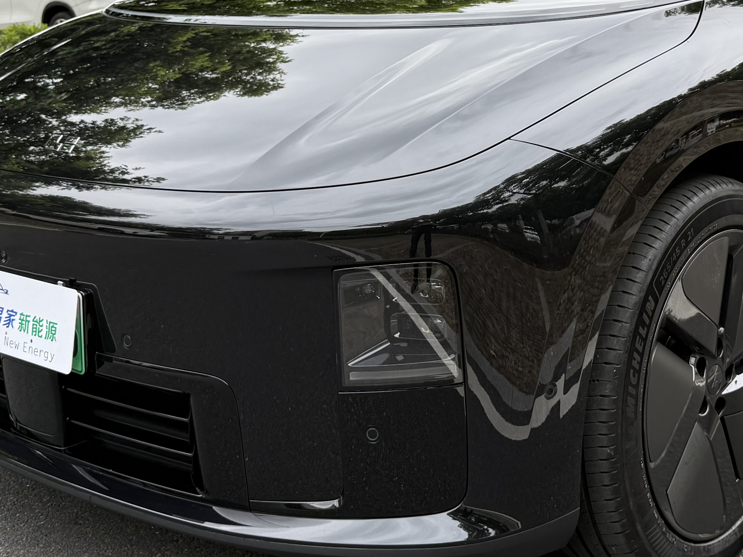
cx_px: 496
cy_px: 82
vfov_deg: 25.1
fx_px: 1224
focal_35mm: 57
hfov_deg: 33.5
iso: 80
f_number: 1.78
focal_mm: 6.76
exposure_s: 1/1091
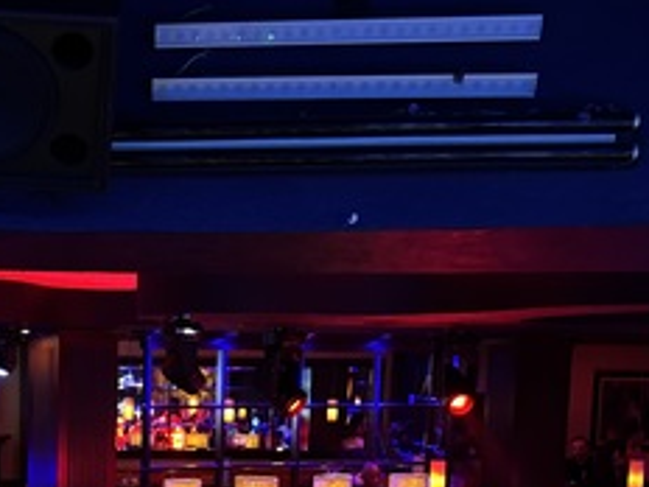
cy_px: 532
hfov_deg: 30.1
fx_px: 1162
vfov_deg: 22.4
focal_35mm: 62
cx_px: 84
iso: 1600
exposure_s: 1/26
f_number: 1.78
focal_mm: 6.76
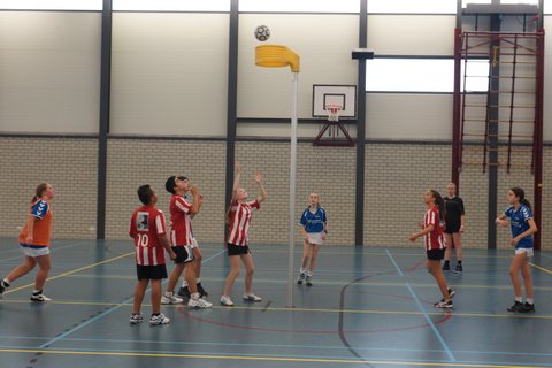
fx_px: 690
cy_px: 184
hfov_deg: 43.6
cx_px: 276
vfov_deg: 29.9
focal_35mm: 45
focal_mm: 30
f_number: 4
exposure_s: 1/160
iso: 800
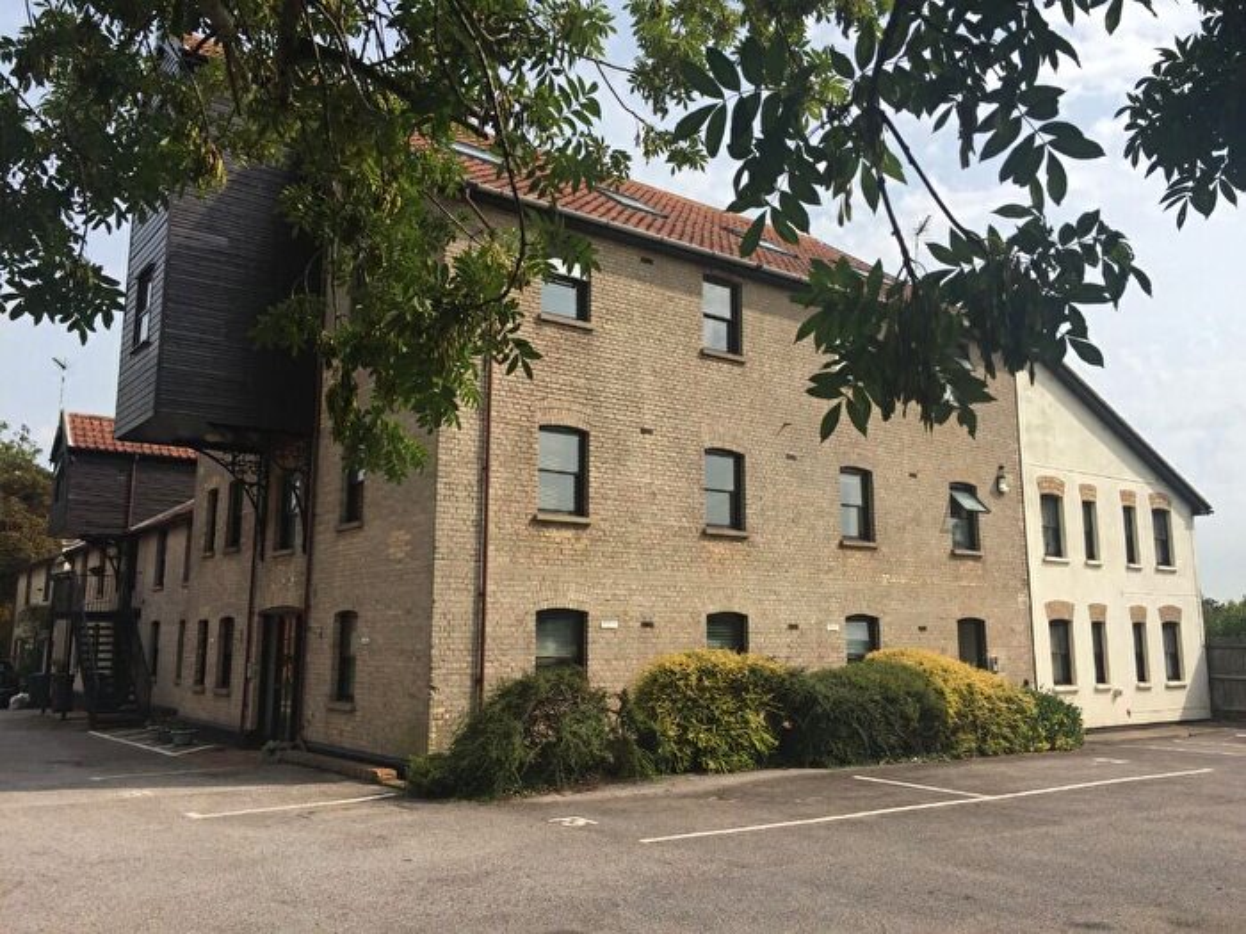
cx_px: 623
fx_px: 1044
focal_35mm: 29
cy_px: 467
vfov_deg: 48.2
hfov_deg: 61.7
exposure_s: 1/2198
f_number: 2.2
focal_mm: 4.15
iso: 32
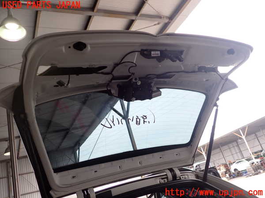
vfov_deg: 46.8
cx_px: 132
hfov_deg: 60.0
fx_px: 230
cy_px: 99
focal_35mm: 30
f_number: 2.3
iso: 100
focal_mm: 5.4
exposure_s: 1/160
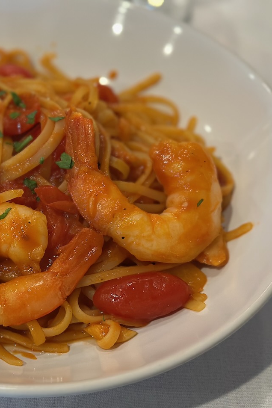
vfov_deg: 30.1
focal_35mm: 67
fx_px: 759
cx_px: 33
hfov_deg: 20.0
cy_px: 205
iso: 640
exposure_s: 1/40
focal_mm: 6.86
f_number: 1.78
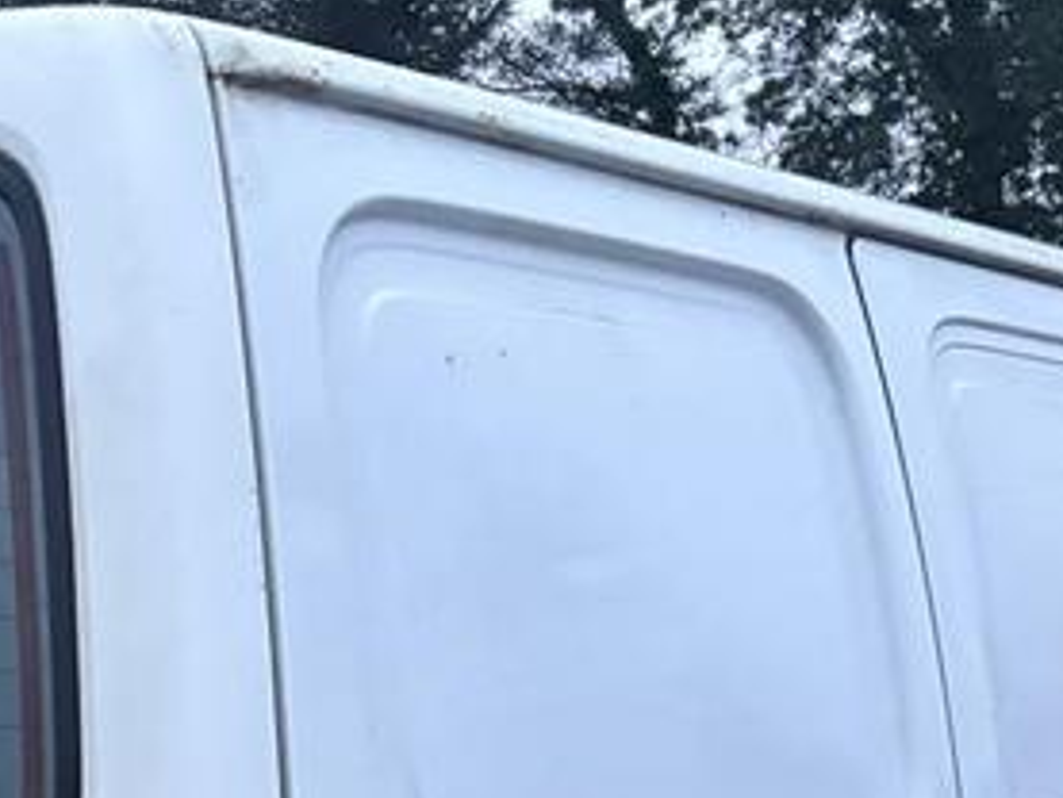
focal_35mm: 84
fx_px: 2581
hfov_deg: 22.7
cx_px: 107
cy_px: 1185
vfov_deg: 16.1
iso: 320
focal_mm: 5.96
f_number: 1.6
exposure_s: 1/60
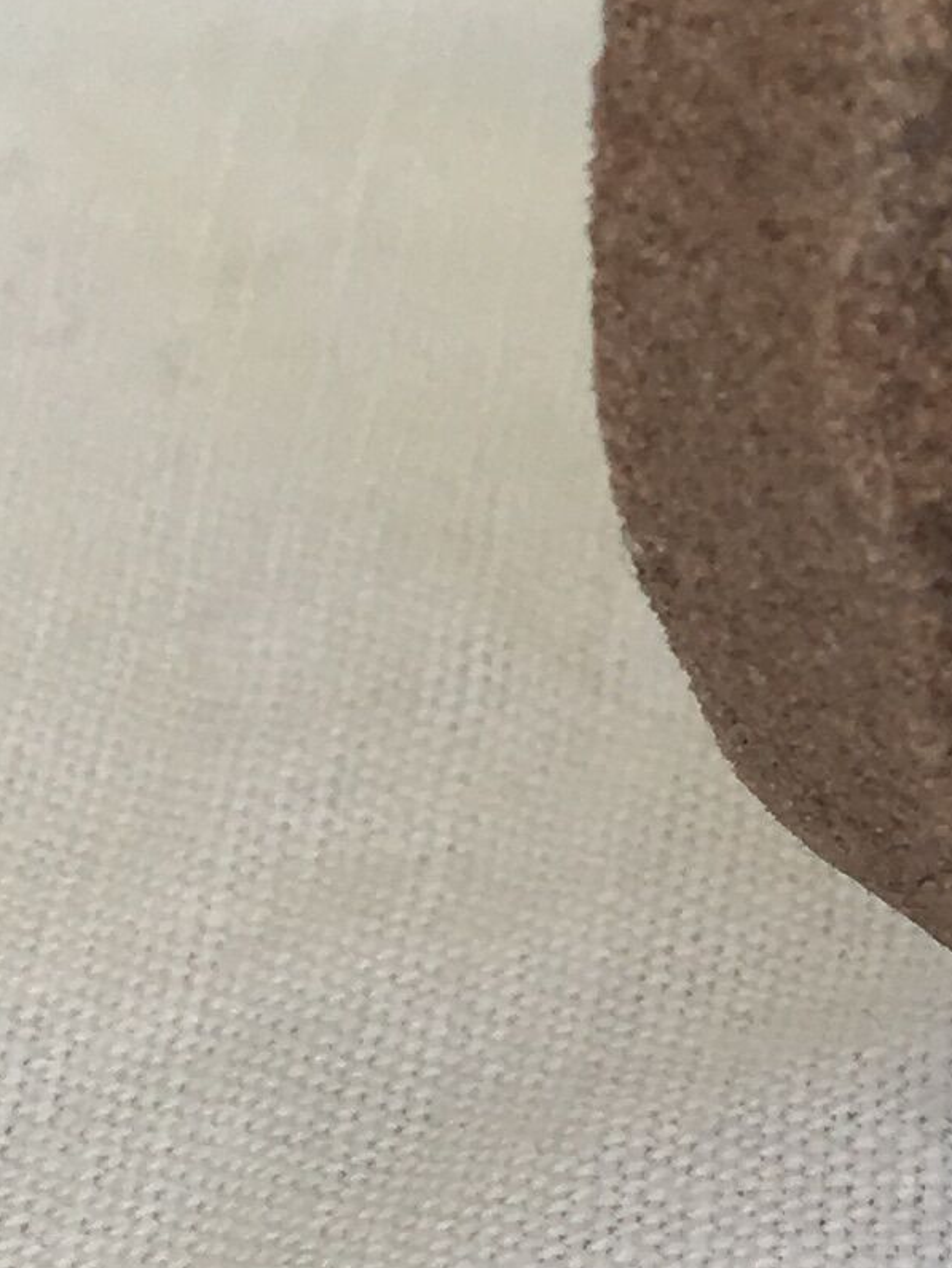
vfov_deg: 12.8
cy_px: -553
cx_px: 2379
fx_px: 5386
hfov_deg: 9.0
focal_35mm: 147
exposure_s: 1/129
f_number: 2.2
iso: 25
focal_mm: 4.15
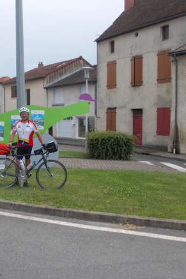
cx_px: 43
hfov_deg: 32.6
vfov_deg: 48.5
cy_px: 140
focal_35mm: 40
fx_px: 310
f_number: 5.4
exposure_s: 1/320
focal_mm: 4
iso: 80
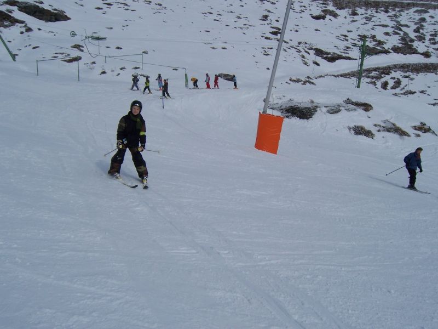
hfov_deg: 51.4
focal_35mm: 36
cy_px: 164
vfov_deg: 39.7
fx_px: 456
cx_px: 219
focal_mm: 6.2
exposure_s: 1/1600
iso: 80
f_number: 4.5
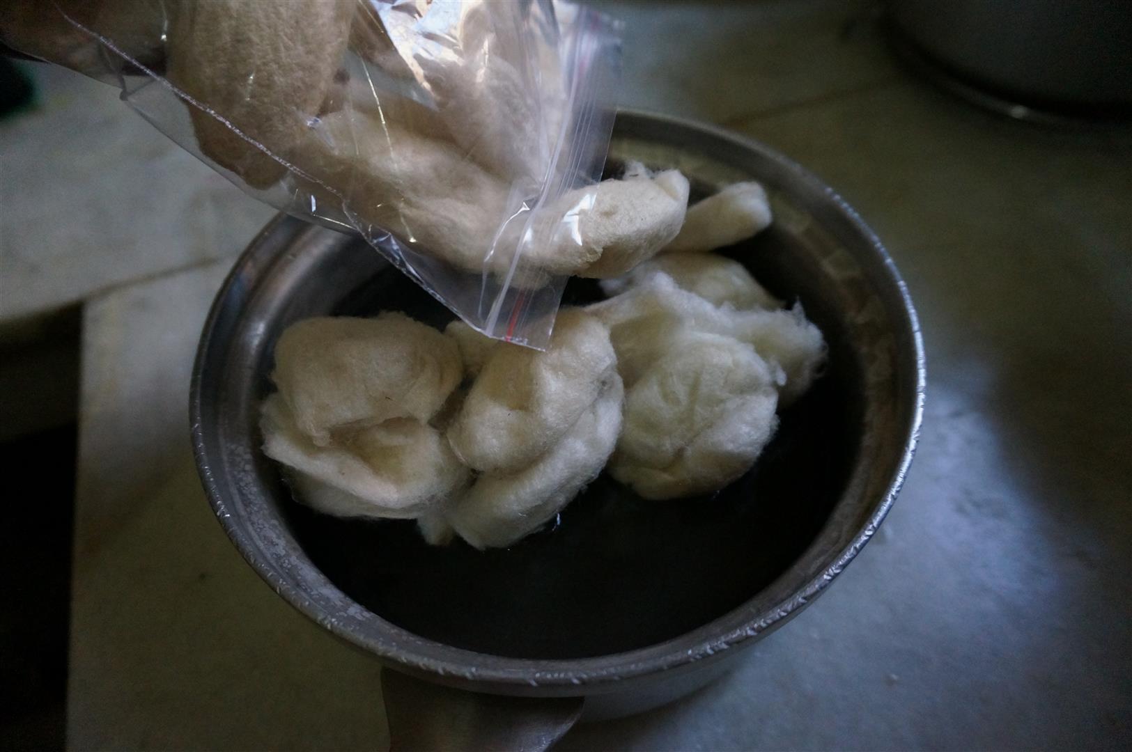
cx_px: 566
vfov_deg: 53.0
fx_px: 754
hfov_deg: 73.8
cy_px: 376
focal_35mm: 24
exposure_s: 1/160
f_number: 4
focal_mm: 16
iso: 2500
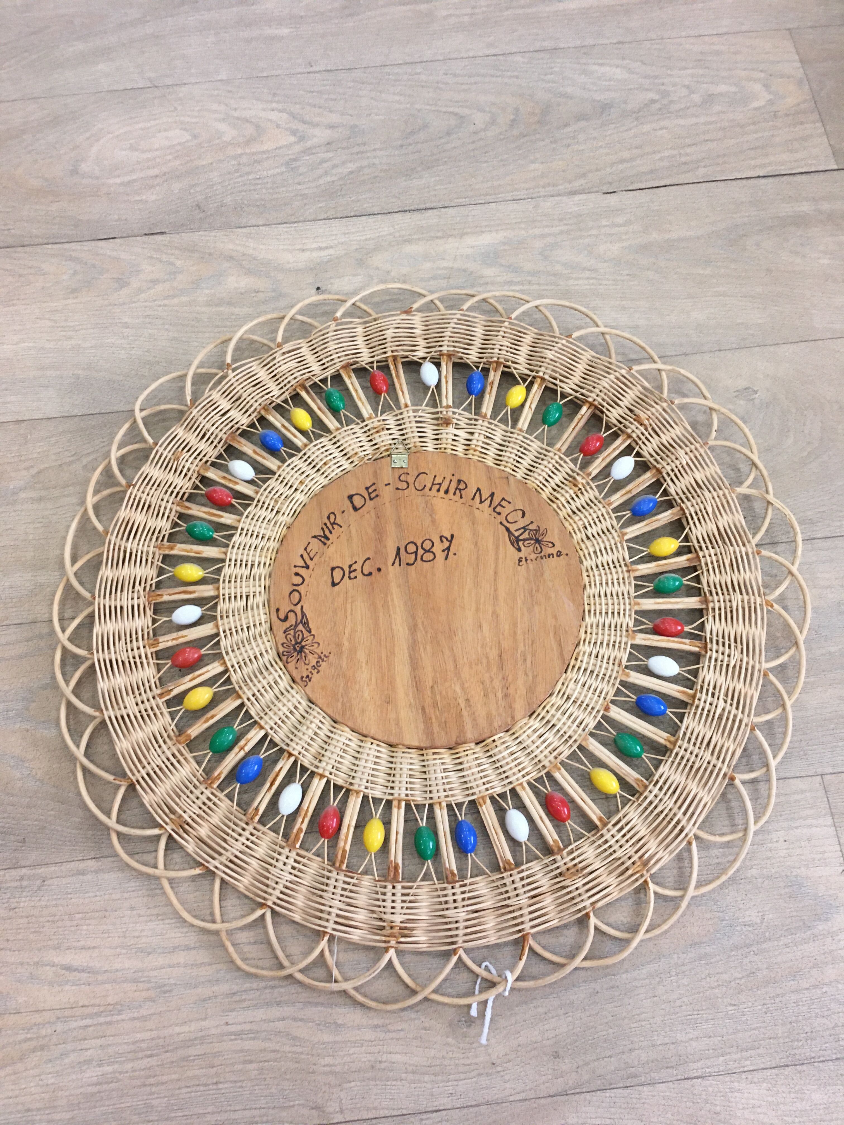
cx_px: 422
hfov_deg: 48.2
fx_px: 943
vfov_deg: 61.7
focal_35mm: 29
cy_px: 562
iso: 160
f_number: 2.2
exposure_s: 1/33
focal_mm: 4.15
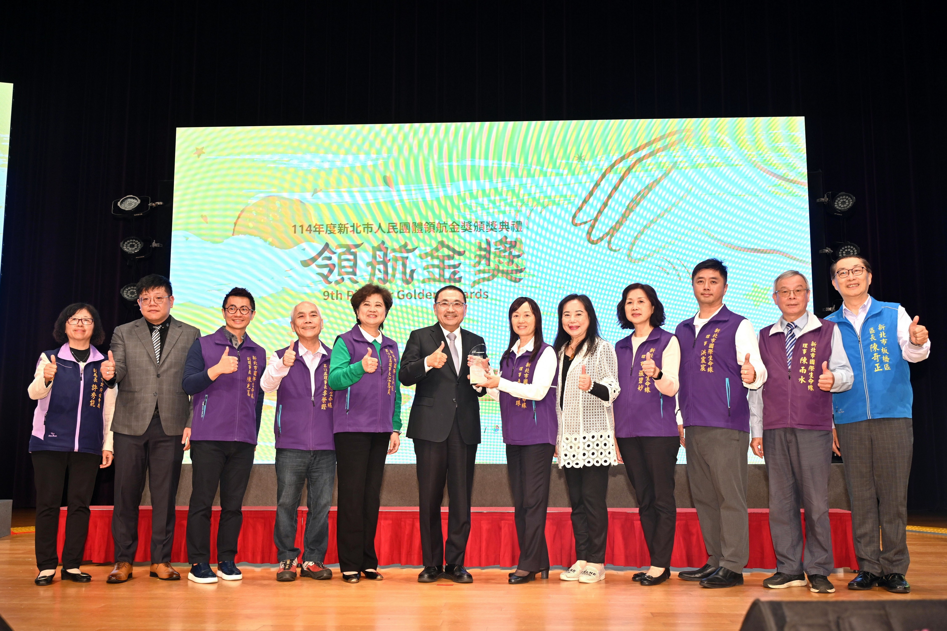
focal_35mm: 33
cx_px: 474
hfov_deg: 57.2
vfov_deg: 40.0
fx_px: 868
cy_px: 316
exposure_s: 1/100
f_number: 4
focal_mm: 33
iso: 250
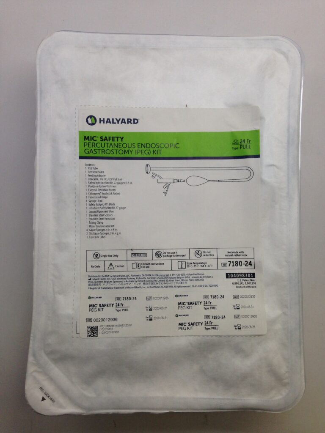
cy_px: 216
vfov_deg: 55.4
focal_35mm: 33
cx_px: 162
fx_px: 413
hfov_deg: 42.9
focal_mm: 4.12
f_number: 2.4
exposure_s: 1/120
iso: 64
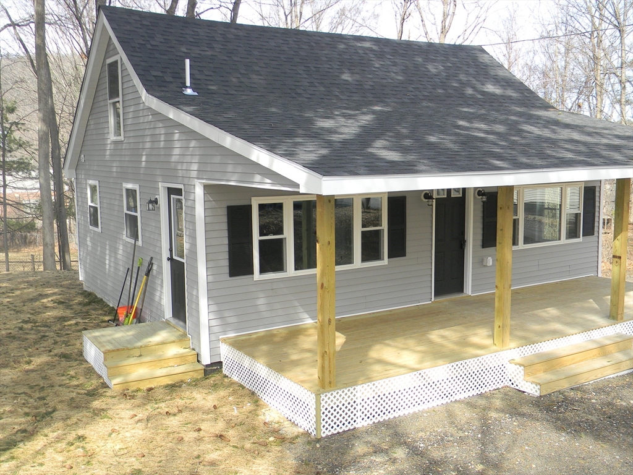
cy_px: 238
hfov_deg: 51.4
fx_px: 658
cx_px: 316
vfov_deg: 39.7
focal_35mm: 36
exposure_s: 1/303
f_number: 3.7
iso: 112
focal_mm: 6.4
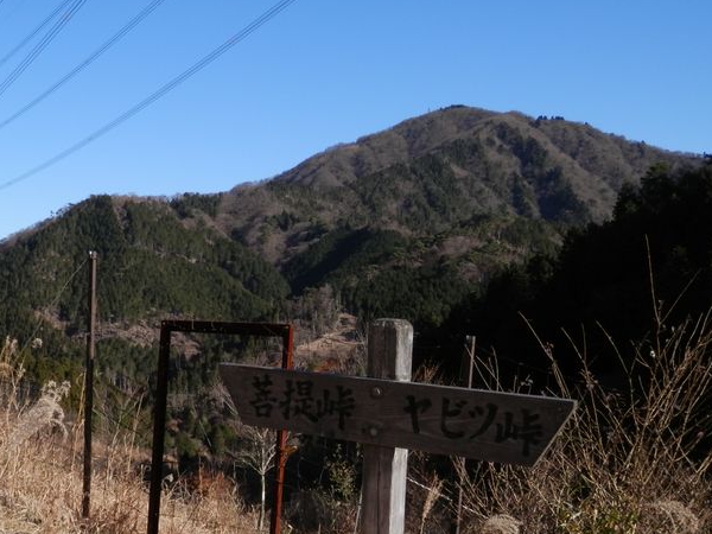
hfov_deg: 42.7
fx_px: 905
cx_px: 280
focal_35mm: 44
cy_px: 324
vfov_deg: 32.8
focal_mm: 6
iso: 80
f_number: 9.7
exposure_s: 1/125
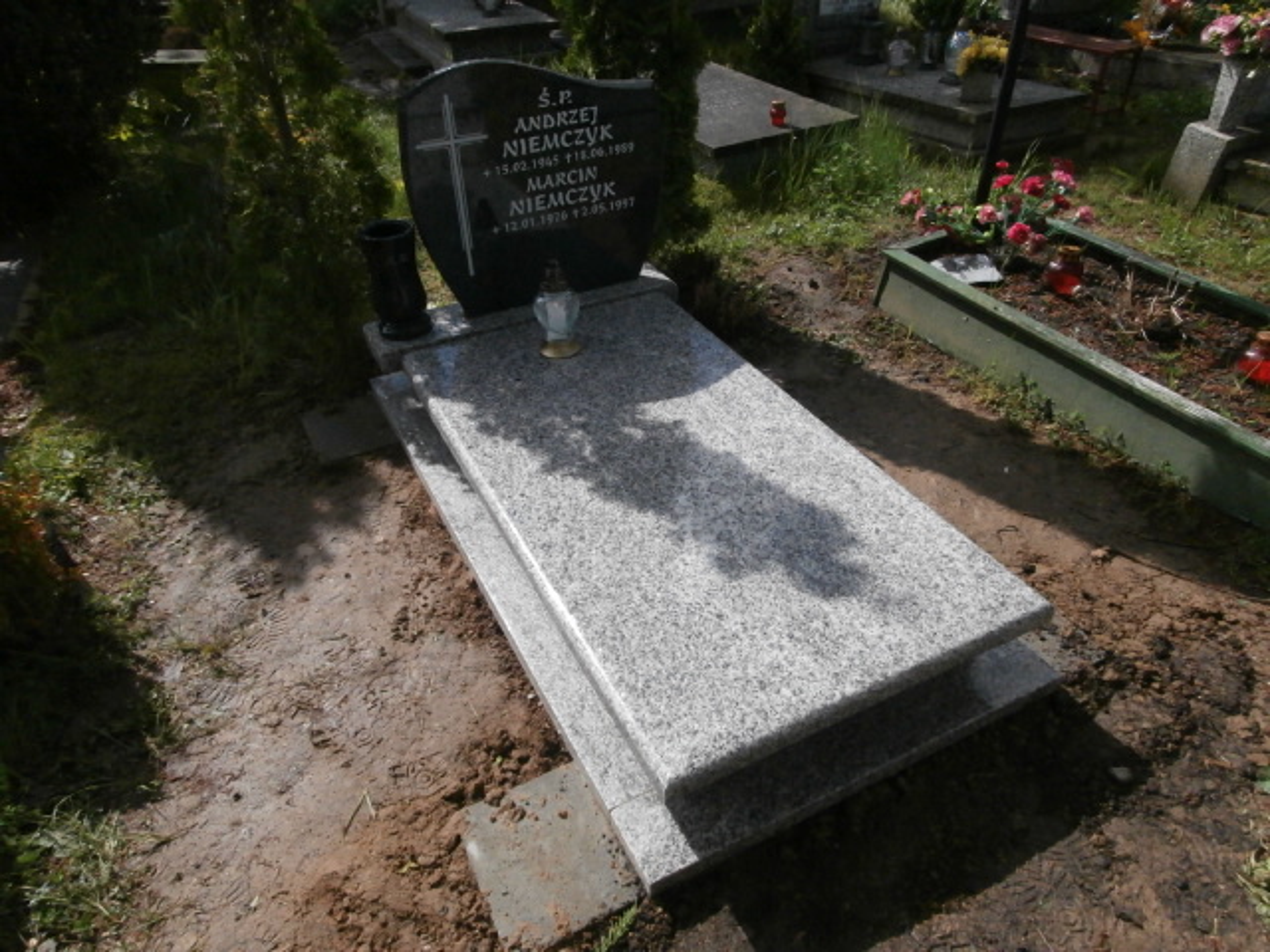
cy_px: 476
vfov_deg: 56.8
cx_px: 635
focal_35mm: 24
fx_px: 881
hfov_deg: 71.6
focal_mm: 4.2
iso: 400
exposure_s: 1/800
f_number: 7.9
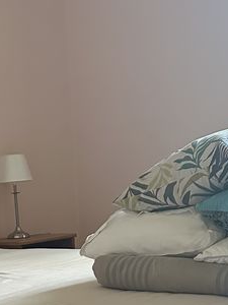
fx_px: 703
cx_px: -11
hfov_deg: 17.9
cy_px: 346
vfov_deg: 22.8
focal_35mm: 80
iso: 640
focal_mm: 6.86
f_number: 1.78
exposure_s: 1/60
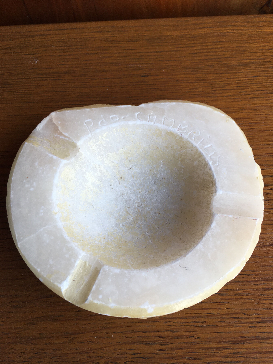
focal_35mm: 29
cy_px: 182
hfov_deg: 48.2
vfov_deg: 61.7
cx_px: 136
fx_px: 305
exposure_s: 1/50
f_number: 2.2
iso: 32
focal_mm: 4.15
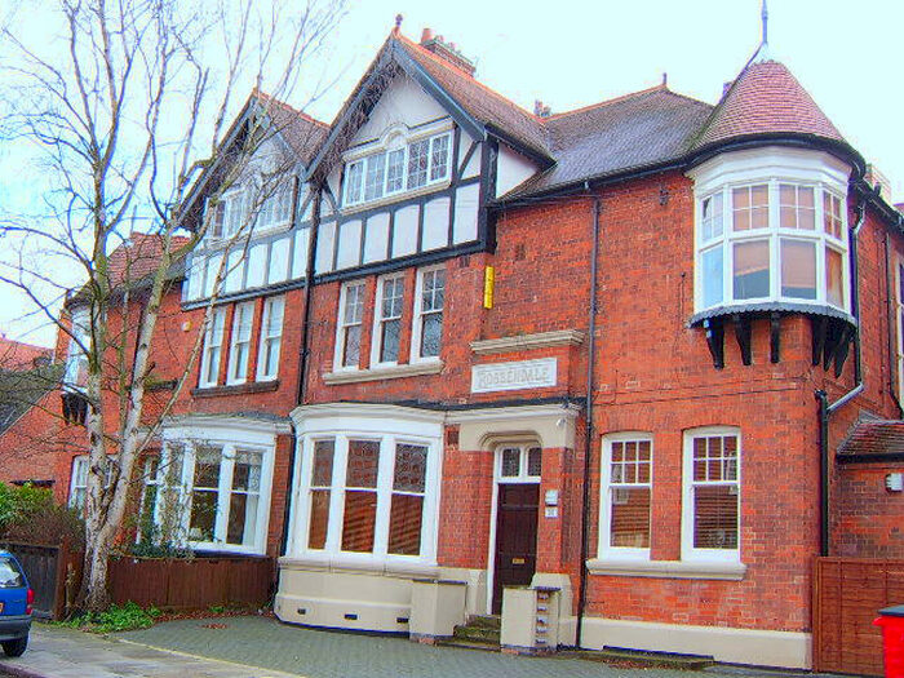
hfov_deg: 58.4
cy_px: 339
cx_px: 452
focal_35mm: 31
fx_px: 810
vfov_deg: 45.4
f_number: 2.7
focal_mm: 8.1
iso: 50
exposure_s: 1/92
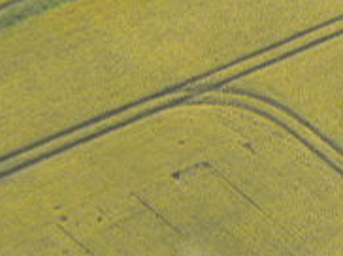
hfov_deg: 5.3
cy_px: 28
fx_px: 3661
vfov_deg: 4.0
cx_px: 592
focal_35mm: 370
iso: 211
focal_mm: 18.9
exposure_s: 1/339
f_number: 5.9
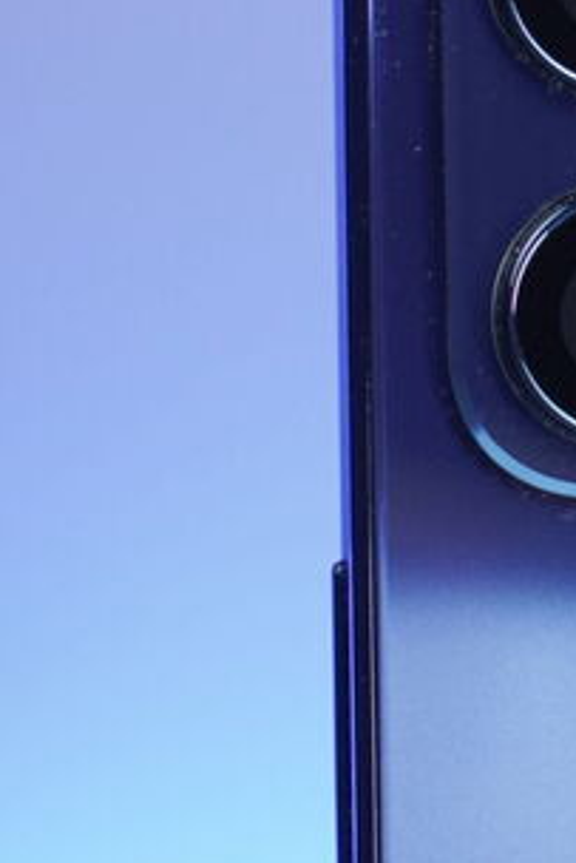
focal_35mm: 221
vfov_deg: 9.3
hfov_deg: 6.1
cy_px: 446
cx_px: 1088
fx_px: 5298
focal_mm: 70
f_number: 6.3
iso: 1250
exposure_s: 1/160
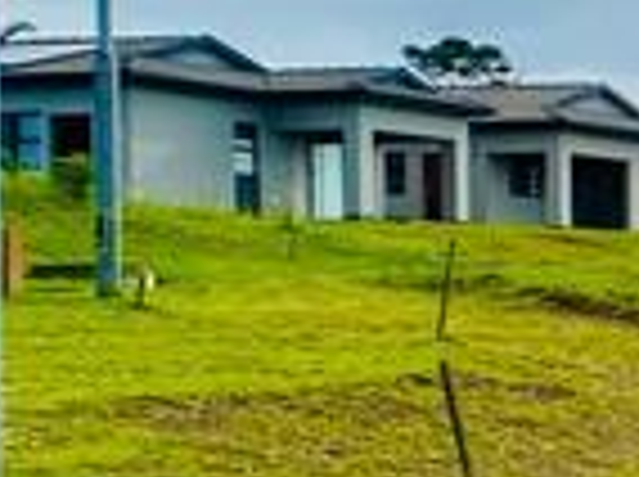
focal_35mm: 79
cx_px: 1692
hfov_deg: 13.4
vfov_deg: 18.6
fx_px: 1456
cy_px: 261
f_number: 2.2
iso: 50
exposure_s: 1/3125
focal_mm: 2.22
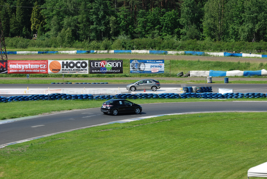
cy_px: 90
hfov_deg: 13.4
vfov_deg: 9.0
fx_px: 1136
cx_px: 134
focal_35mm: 153
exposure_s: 1/500
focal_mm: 102
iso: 100
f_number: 5.6
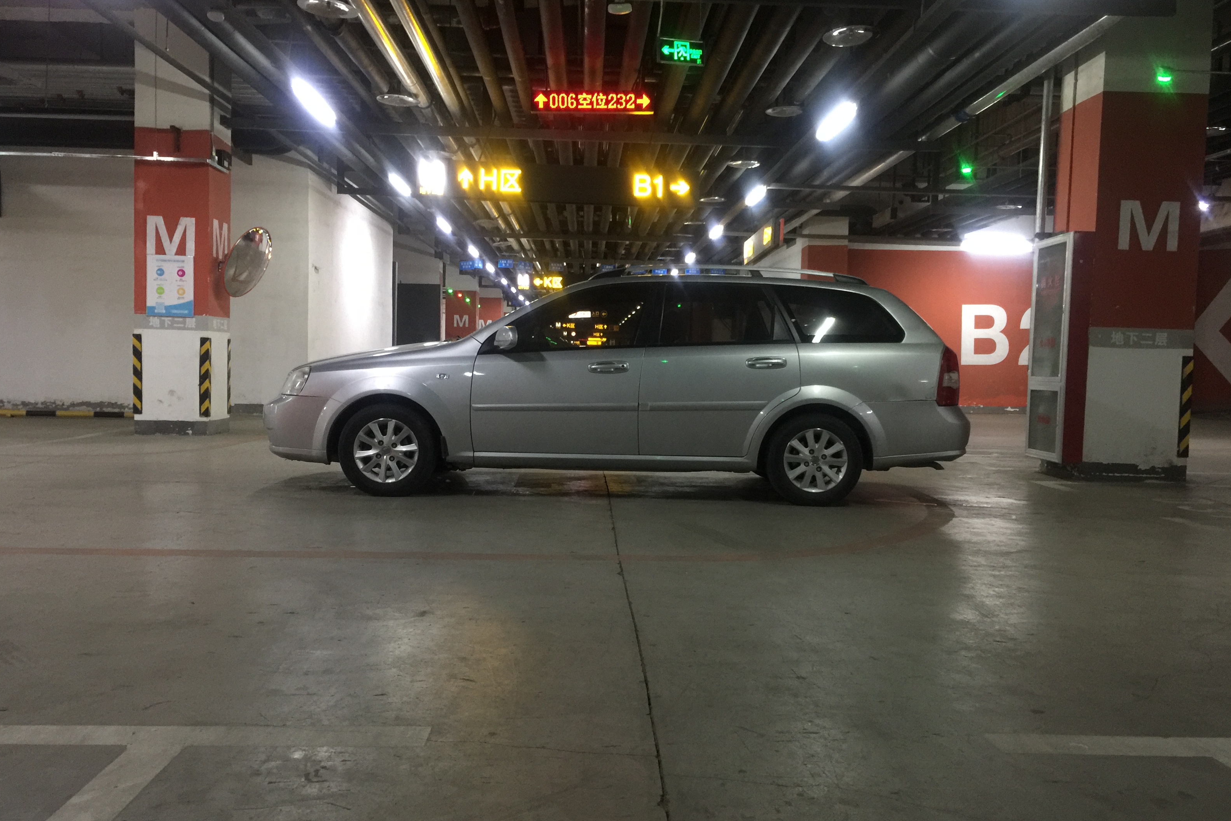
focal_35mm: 31
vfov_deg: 42.3
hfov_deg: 60.3
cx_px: 627
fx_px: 1060
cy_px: 437
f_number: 2.2
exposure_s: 1/8
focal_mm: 4.15
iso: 125
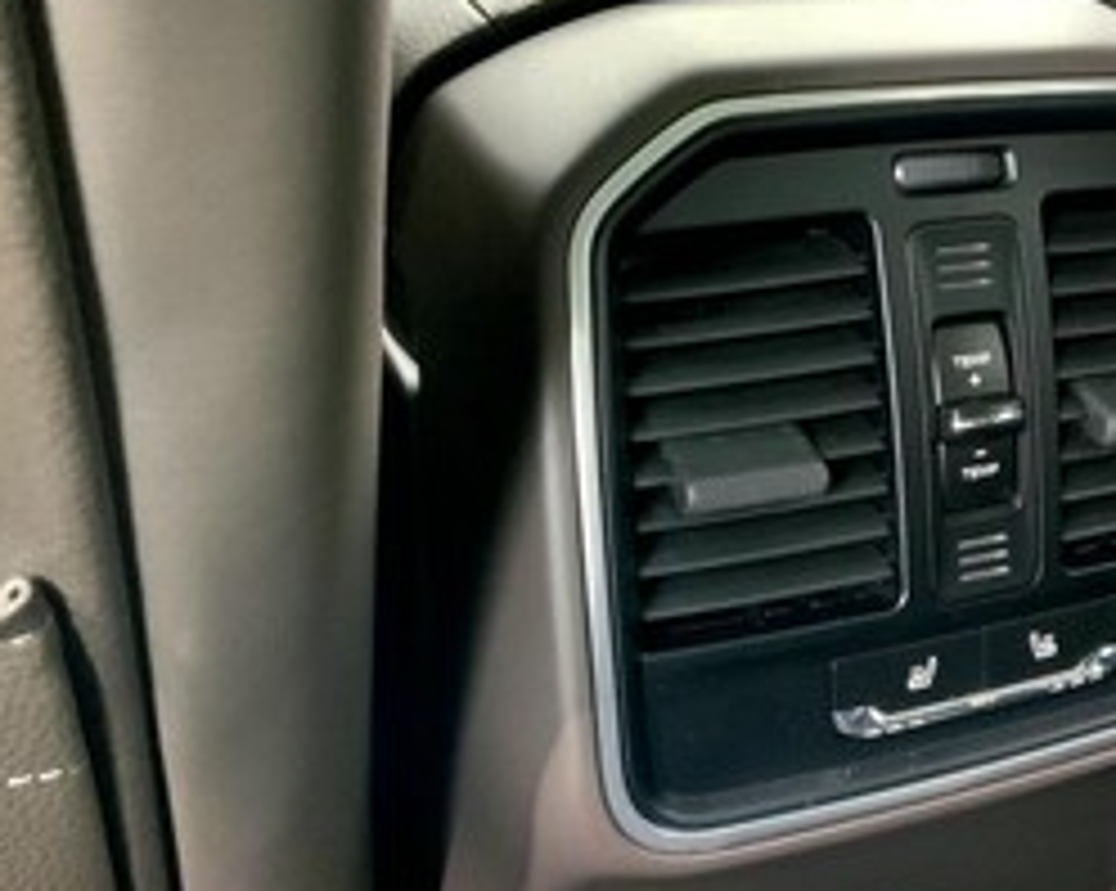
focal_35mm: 48
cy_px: 497
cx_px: 846
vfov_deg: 31.4
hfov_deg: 37.8
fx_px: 1584
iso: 400
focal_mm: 3
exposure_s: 1/30
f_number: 1.8
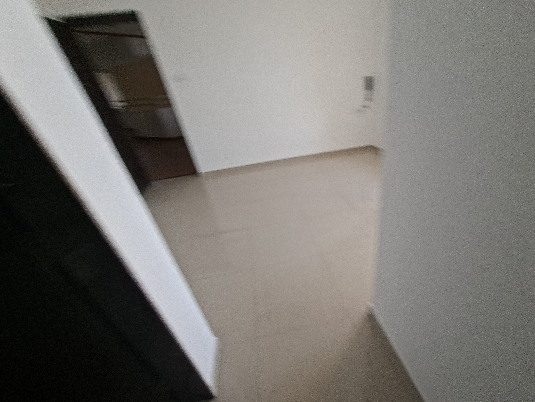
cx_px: 287
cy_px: 215
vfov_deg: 85.6
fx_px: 216
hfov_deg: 101.9
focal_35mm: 14
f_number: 2.2
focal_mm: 1.74
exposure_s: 1/60
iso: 50
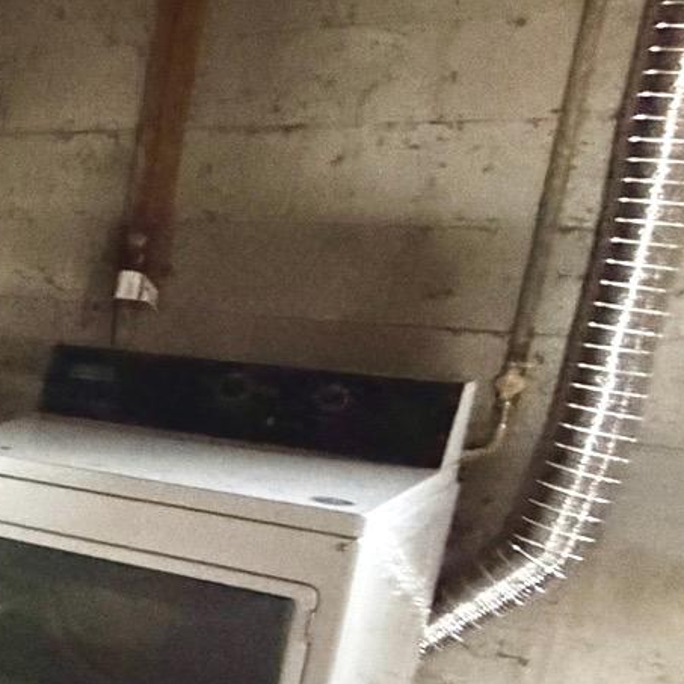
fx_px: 1252
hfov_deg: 18.0
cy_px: 456
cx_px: -747
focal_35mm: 56
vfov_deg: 30.3
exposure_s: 1/30
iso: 2500
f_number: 2.2
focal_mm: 2.22
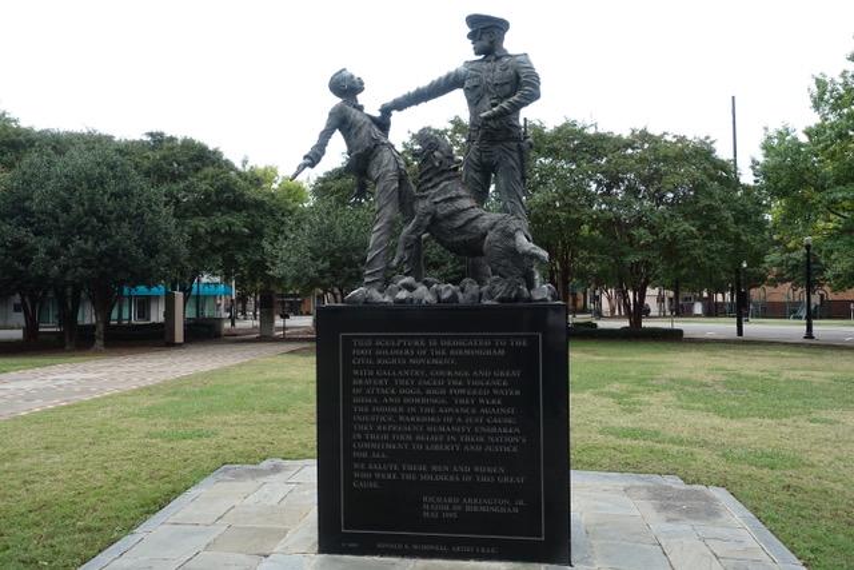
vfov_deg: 48.0
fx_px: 641
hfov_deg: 67.4
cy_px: 285
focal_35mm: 27
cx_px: 427
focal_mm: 10.07
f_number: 4
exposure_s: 1/320
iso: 125
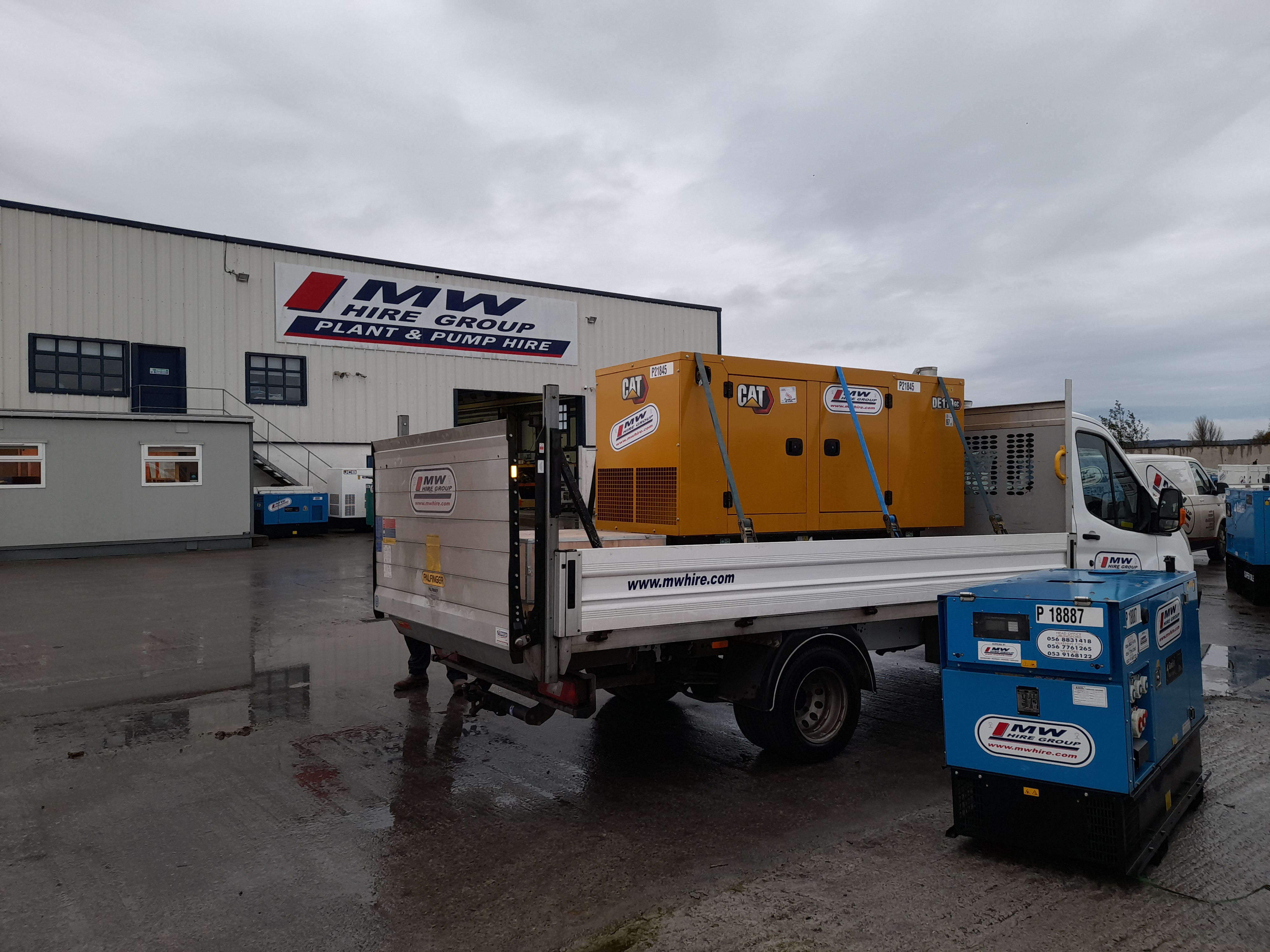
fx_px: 917
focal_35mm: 25
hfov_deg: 69.4
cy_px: 476
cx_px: 635
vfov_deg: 54.9
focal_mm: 4.6
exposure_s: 1/50
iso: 64
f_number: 2
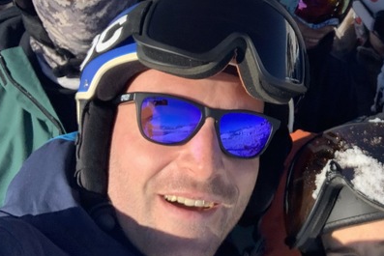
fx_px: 715
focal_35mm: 67
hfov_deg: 28.8
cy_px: 88
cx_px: 348
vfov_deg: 20.3
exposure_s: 1/1181
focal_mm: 2.87
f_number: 2.2
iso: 16
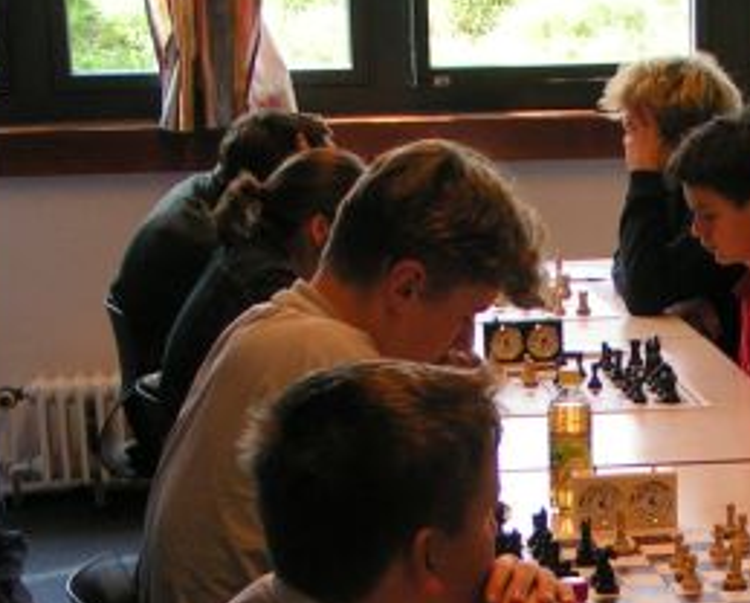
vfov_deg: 12.9
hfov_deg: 16.0
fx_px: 2623
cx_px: 704
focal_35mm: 118
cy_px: 664
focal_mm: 7.6
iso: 50
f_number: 3.5
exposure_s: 1/80
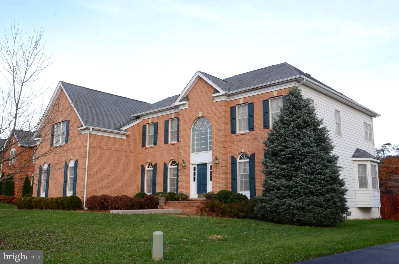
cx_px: 200
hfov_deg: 53.2
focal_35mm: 36
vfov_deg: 36.7
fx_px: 398
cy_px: 132
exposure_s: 1/40
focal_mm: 24
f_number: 25
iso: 640
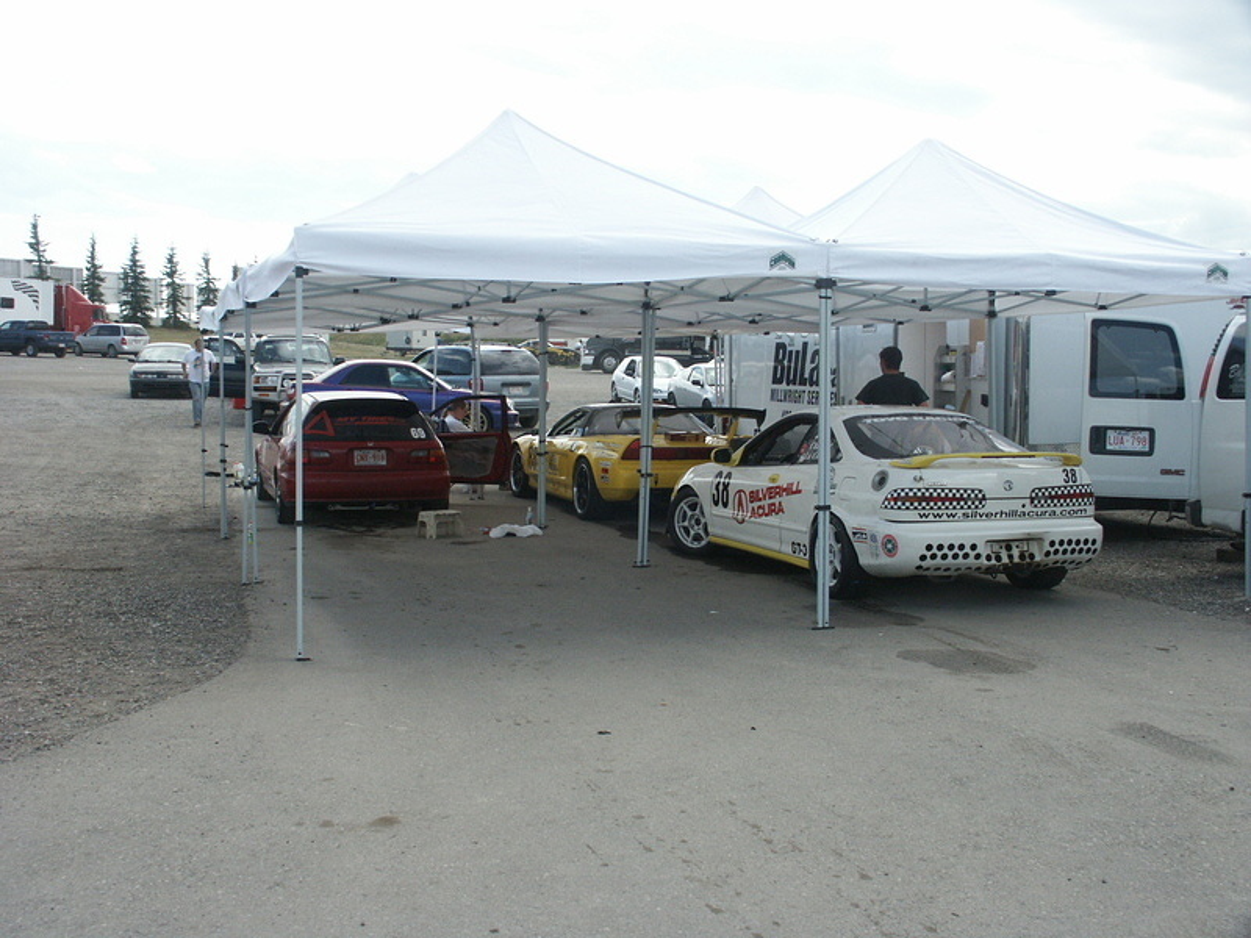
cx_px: 626
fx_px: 1626
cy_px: 469
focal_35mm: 45
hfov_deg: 42.1
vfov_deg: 32.2
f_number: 6.7
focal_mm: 11.57
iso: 100
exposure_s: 1/250
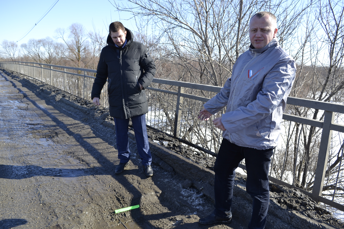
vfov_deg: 47.9
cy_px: 114
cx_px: 172
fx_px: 258
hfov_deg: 67.4
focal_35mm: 27
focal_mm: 18
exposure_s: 1/250
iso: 100
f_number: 5.6
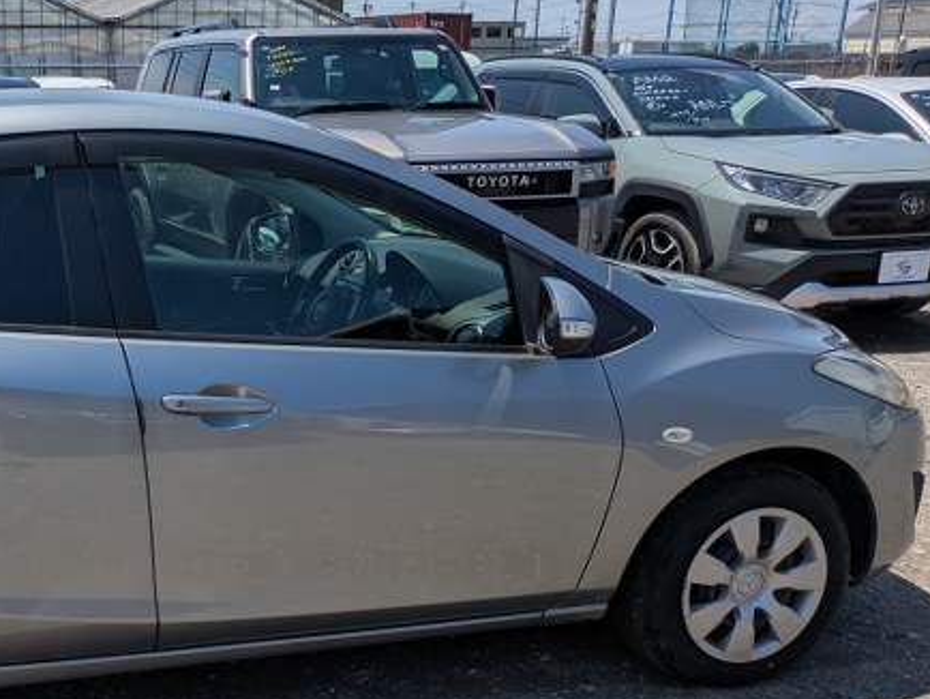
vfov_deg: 31.4
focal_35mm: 46
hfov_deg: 38.9
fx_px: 1237
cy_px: 429
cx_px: 128
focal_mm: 5.43
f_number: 1.89
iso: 51
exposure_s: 1/3745
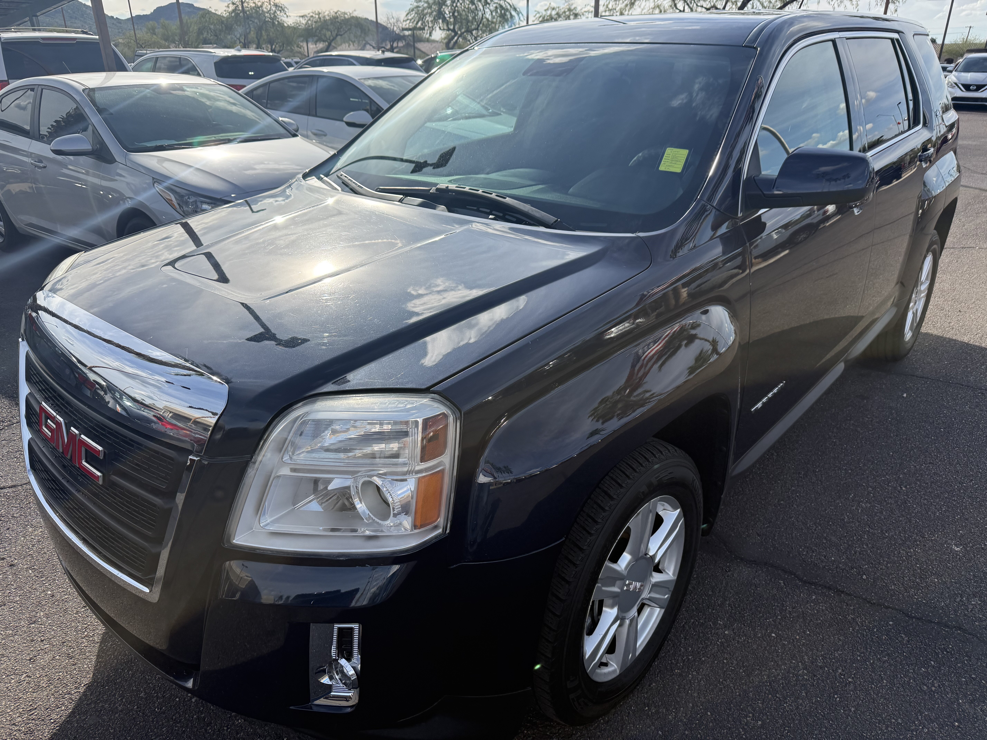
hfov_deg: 71.6
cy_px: 370
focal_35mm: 24
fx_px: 684
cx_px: 494
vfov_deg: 56.8
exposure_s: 1/4673
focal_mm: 6.76
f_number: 1.78
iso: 100
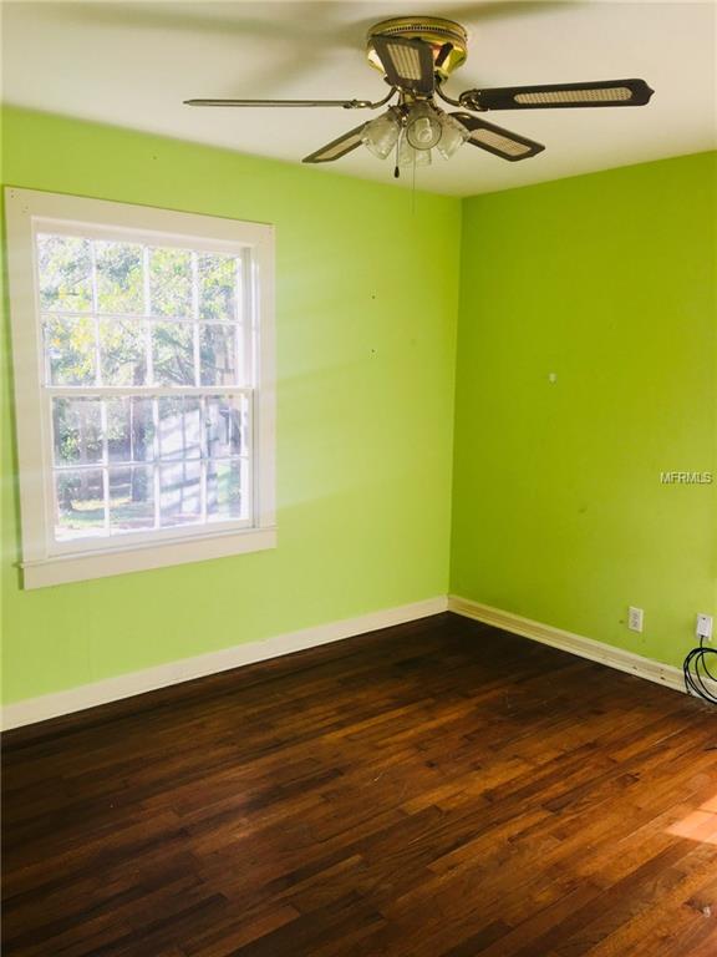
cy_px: 478
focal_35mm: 29
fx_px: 801
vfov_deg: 61.7
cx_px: 358
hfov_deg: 48.2
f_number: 2.2
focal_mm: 4.15
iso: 25
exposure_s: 1/60
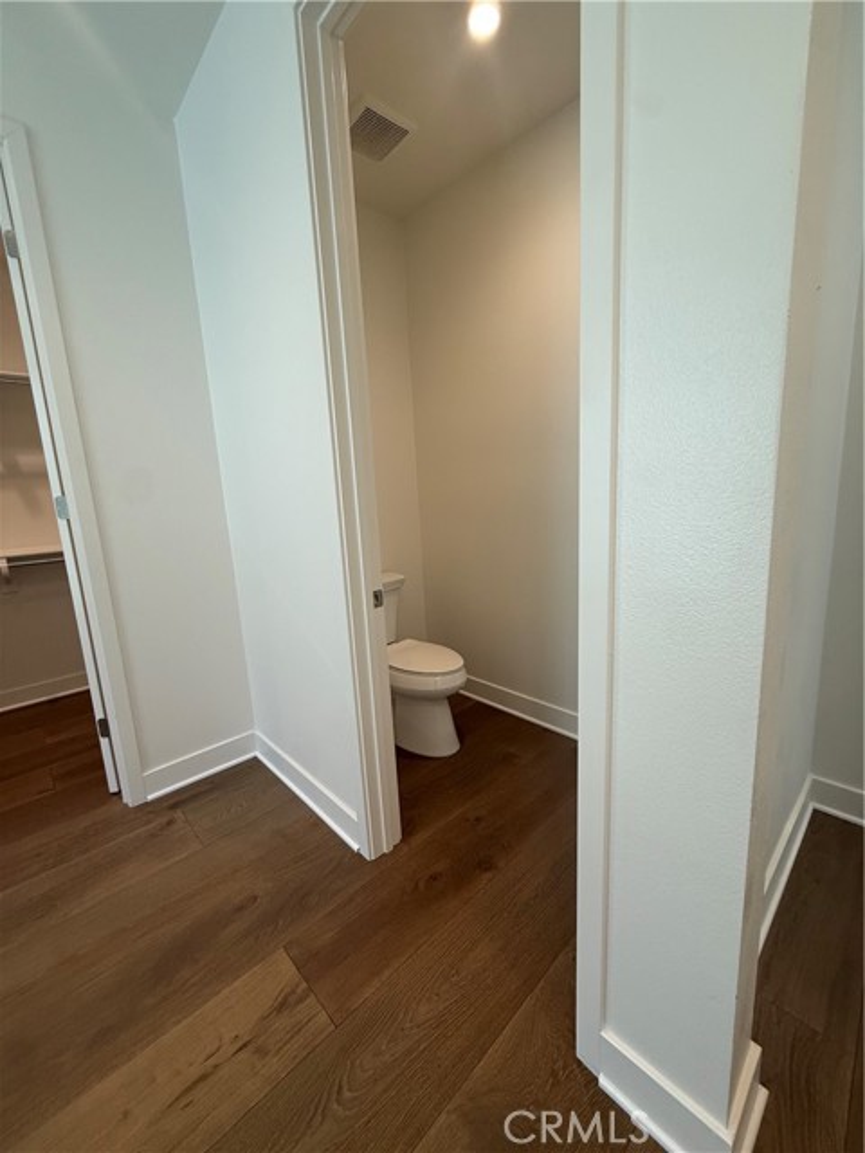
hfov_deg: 85.7
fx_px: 466
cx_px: 432
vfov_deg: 102.1
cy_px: 576
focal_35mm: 14
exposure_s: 1/99
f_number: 2.2
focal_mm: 2.22
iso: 100
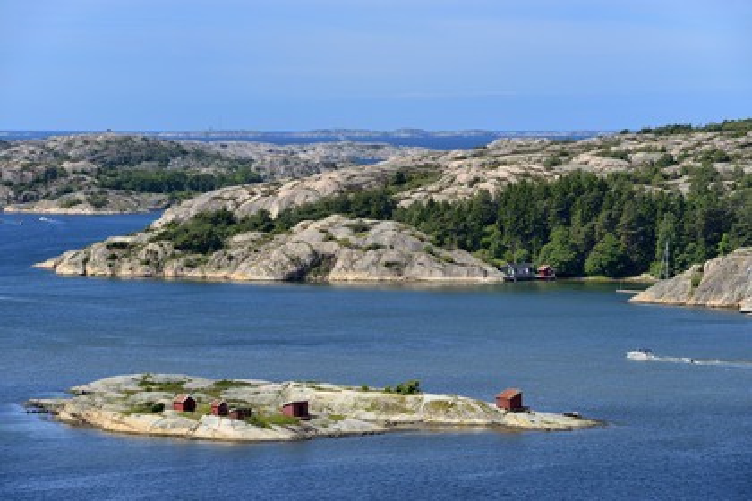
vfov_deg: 8.3
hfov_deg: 12.5
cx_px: 376
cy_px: 250
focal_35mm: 165
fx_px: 3446
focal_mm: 165
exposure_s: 1/400
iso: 200
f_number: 10
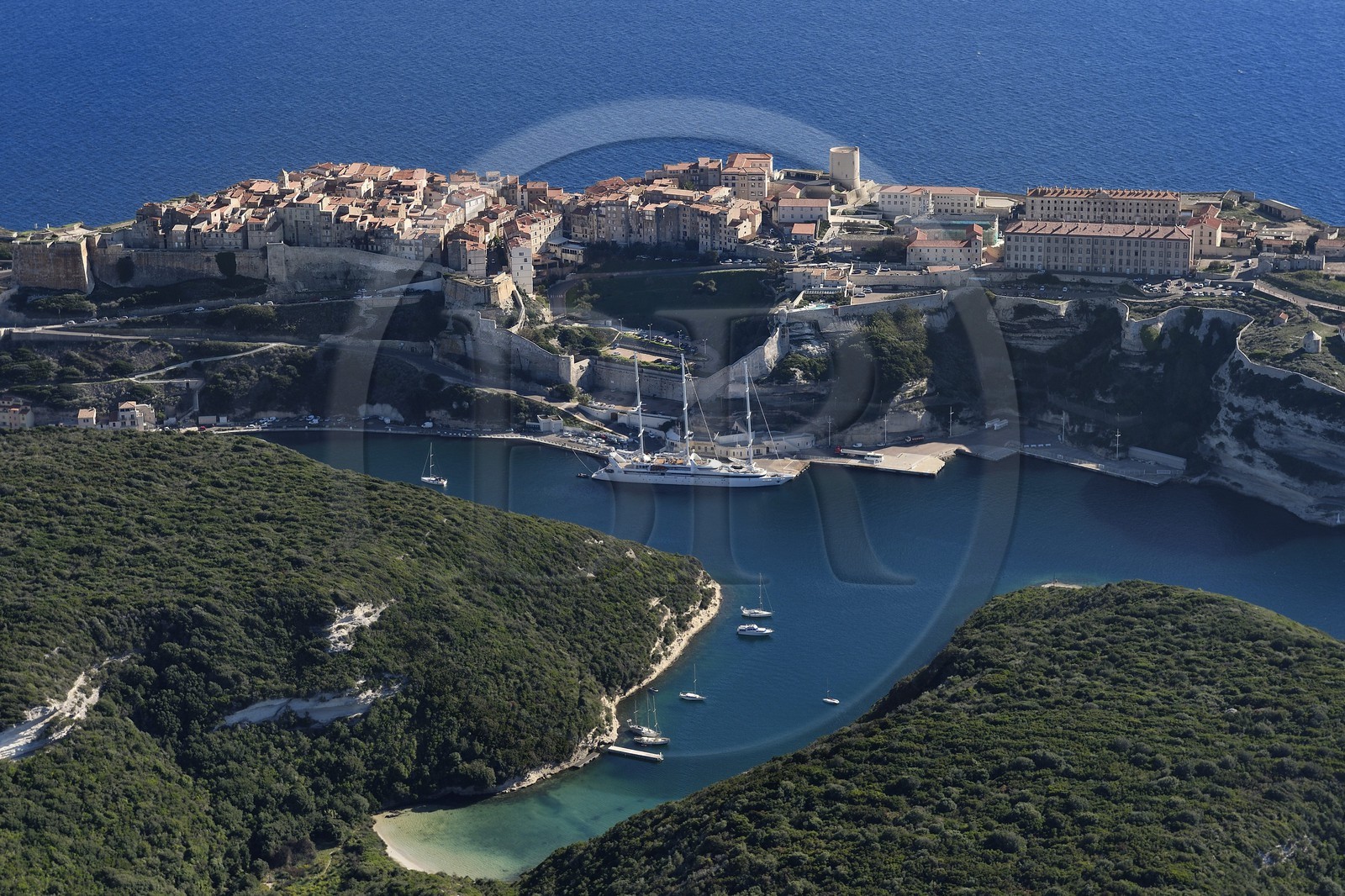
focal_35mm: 70
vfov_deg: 19.4
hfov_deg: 28.8
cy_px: 448
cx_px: 672
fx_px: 2615
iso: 320
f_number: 9
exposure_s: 1/640
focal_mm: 70
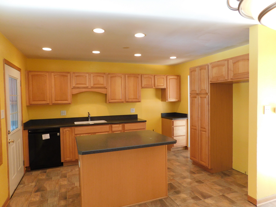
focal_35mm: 23
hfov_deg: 73.9
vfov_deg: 58.9
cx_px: 138
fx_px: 183
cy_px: 104
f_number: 3
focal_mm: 4
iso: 220
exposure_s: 1/30
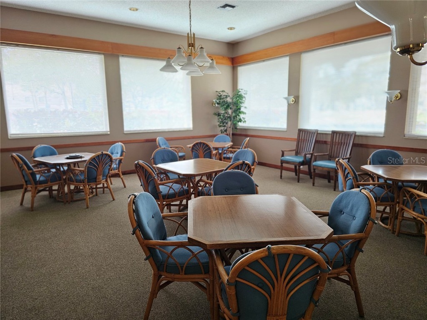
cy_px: 160
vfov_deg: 58.9
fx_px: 284
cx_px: 214
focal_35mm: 23
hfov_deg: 73.9
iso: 640
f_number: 1.7
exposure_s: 1/60.2
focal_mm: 6.3
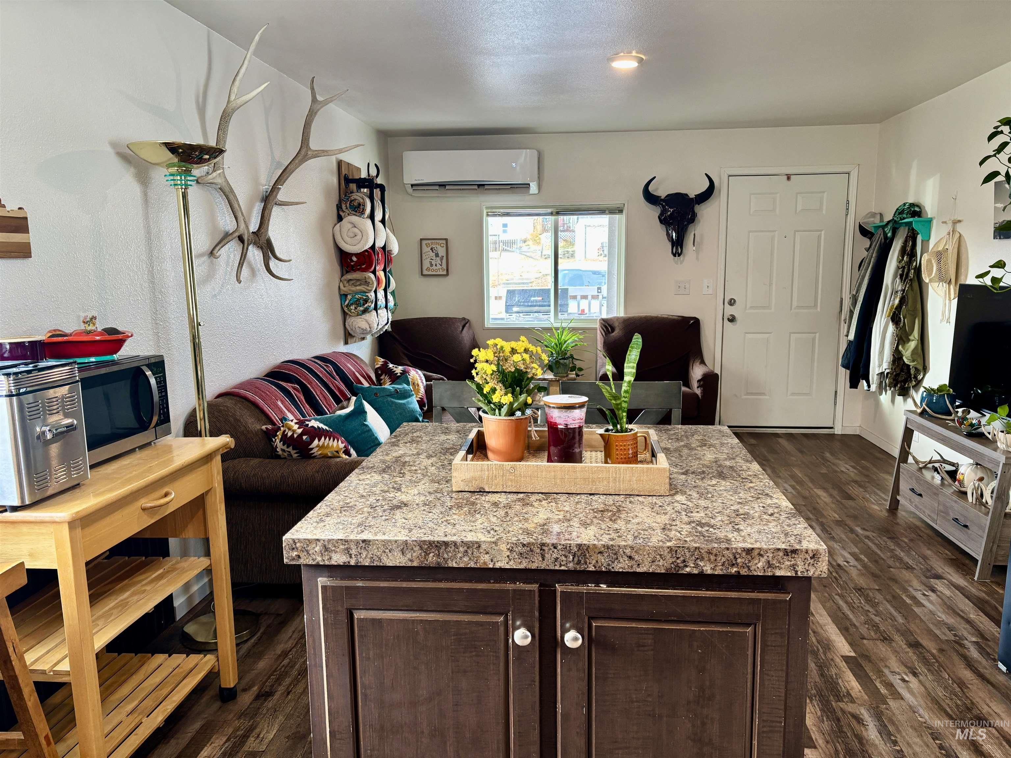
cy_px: 379
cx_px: 506
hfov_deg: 67.3
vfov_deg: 53.1
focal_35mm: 26
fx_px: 759
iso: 125
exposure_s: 1/60
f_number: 1.6
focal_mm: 5.96
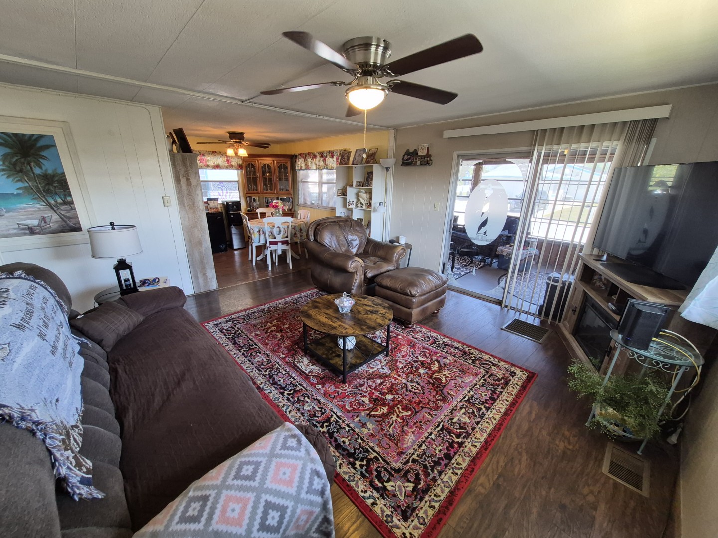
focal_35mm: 13
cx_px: 359
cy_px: 269
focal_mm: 1.74
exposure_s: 1/60
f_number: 2.2
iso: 250
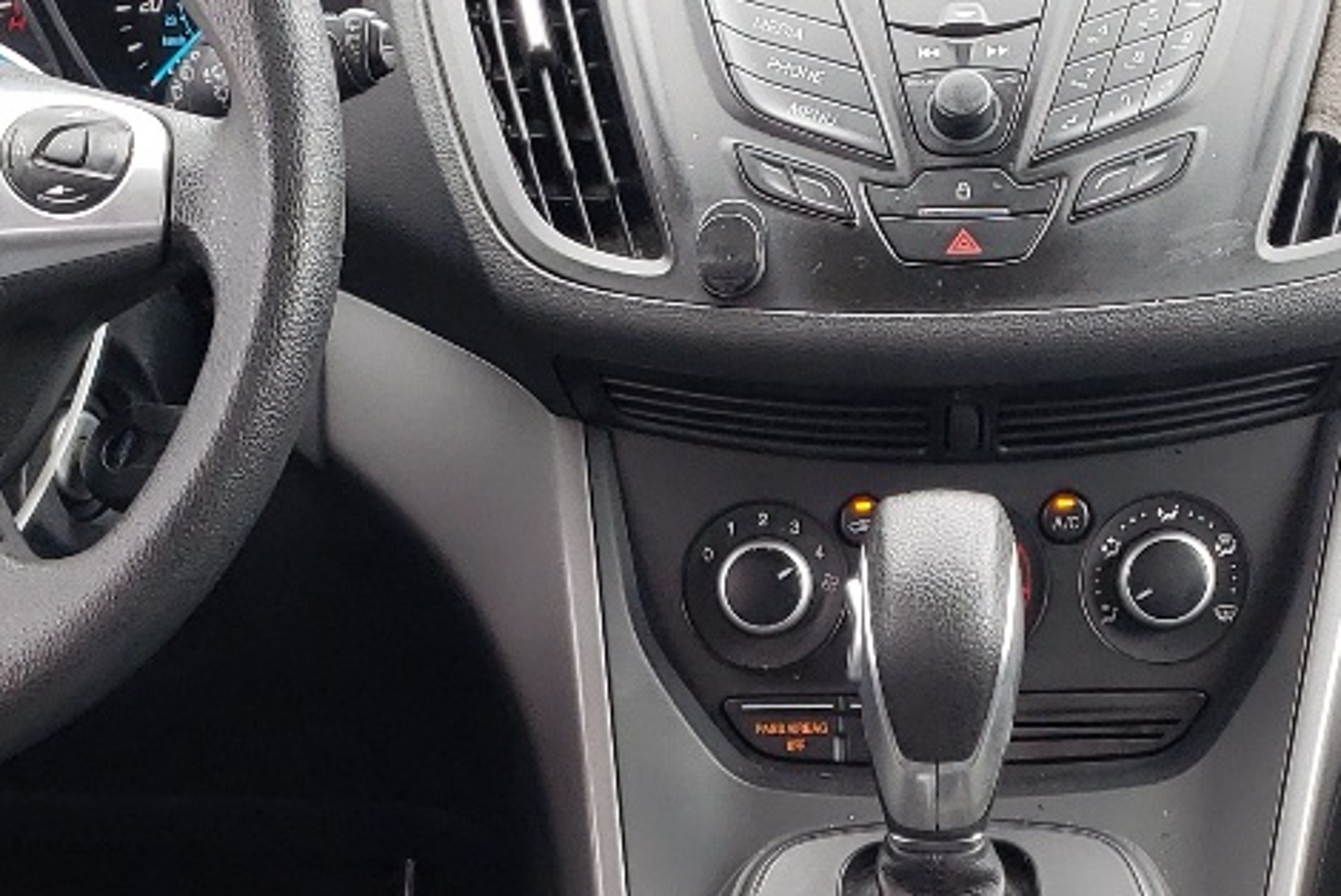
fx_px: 3429
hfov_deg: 22.1
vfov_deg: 14.3
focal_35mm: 92
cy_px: 1176
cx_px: 682
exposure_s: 1/135
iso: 50
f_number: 1.5
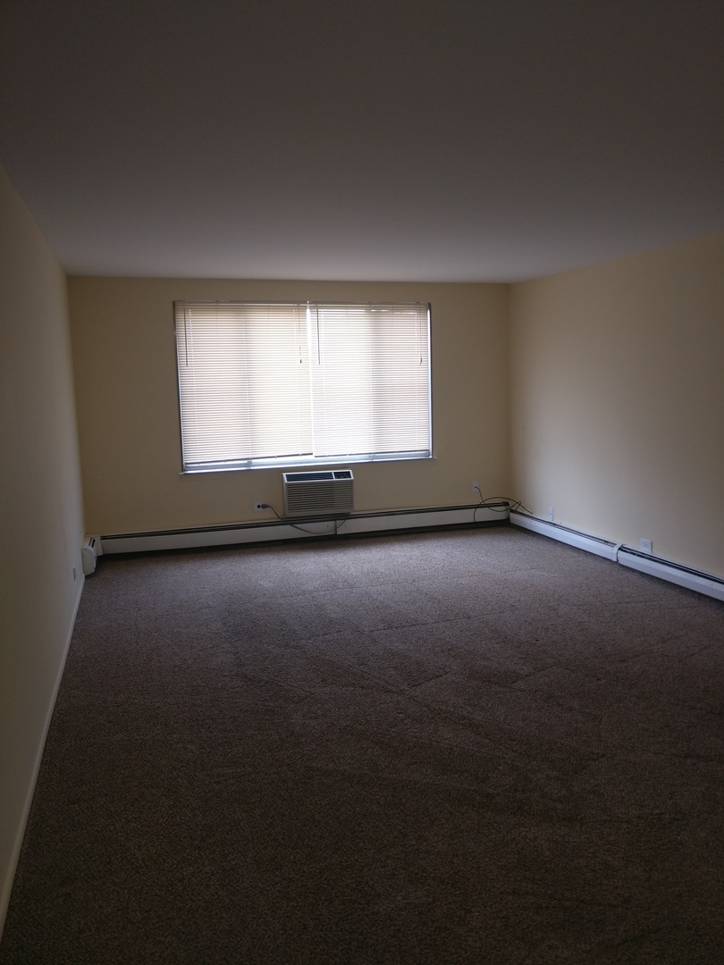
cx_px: 362
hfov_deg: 49.7
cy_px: 482
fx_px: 781
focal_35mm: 28
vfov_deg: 63.4
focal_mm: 4.26
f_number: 2
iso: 125
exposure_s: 1/33
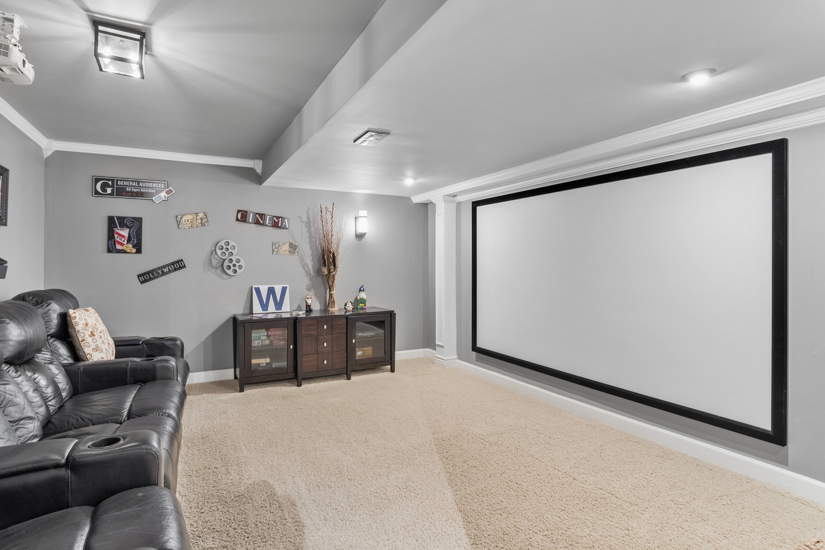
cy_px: 275
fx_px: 412
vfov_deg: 67.4
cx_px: 412
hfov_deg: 90.0
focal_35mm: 18
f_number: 8
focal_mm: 12
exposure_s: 1/2
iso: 320
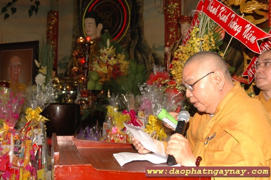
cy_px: 90
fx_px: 305
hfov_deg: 47.9
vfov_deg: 33.0
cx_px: 136
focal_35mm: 40
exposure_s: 1/60
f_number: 4
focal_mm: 27
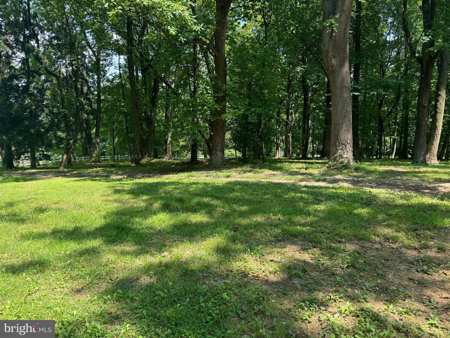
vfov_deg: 56.8
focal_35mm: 24
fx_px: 312
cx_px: 225
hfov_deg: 71.6
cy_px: 169
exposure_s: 1/664
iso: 80
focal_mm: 6.76
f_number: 1.78
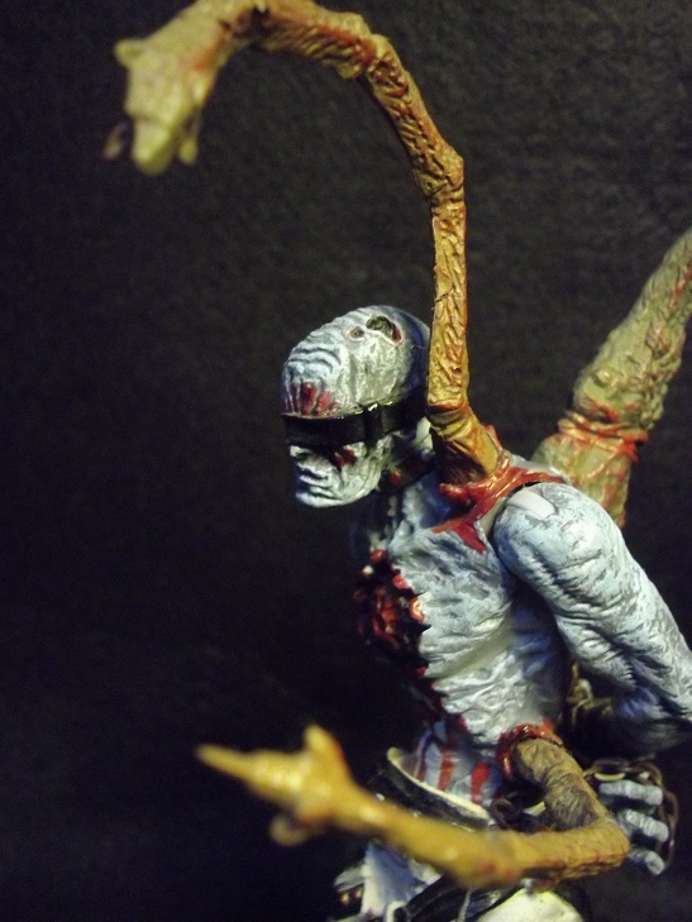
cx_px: 346
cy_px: 461
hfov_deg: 44.2
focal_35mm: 32
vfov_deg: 56.8
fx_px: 853
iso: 800
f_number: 3.5
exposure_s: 1/30
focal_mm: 5.8
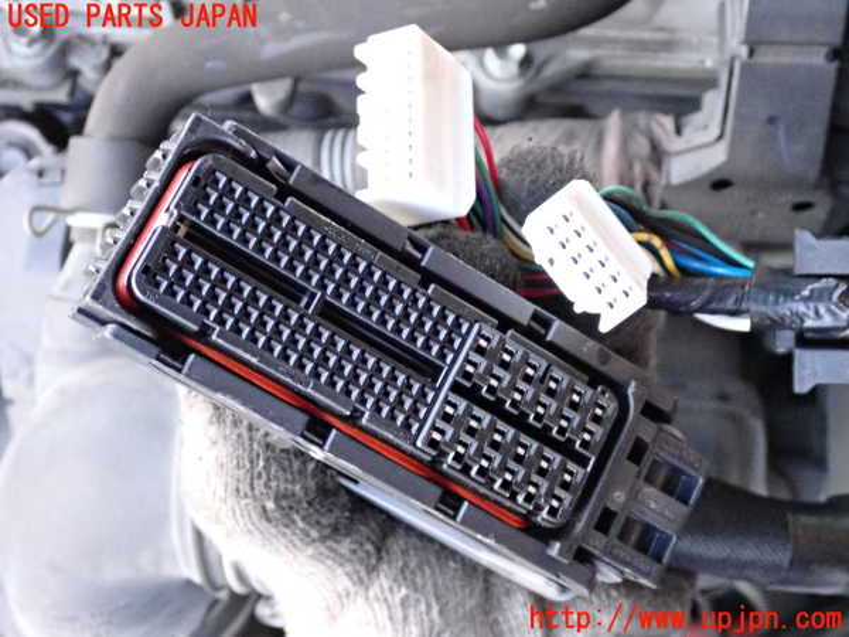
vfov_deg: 29.1
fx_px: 1226
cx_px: 424
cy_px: 318
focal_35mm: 50
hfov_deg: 38.2
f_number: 3.2
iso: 3200
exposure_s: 1/125
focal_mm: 9.01
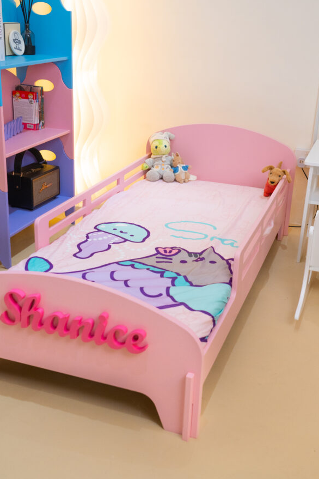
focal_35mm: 42
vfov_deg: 46.4
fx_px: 558
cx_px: 160
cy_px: 240
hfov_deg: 31.9
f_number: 5.6
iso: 1600
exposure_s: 1/200
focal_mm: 41
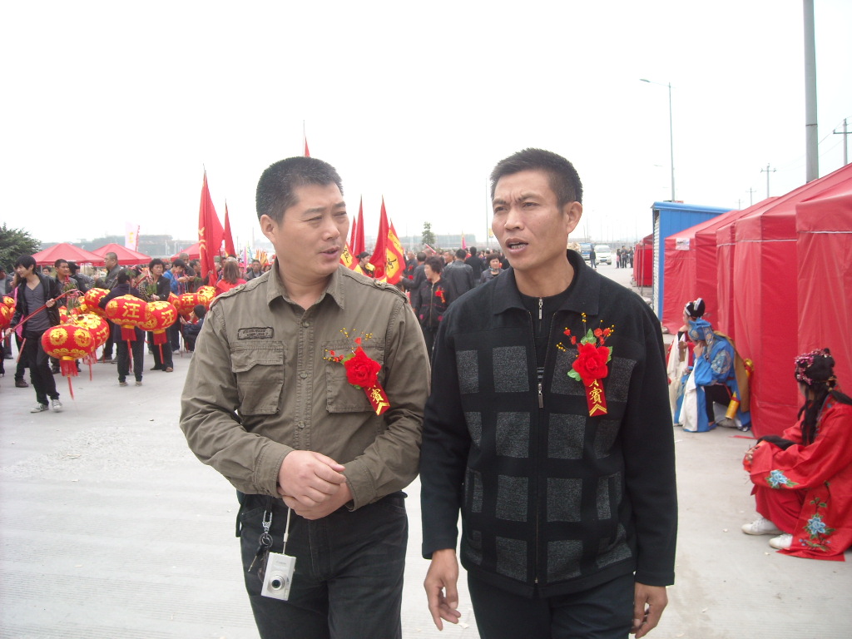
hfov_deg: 52.6
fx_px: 861
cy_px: 320
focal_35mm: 35
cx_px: 426
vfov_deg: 40.7
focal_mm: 5.7
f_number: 2.8
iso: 64
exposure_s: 1/201
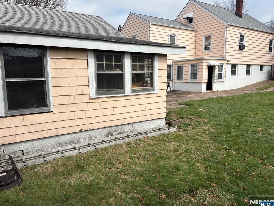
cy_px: 102
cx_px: 134
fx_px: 214
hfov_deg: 65.3
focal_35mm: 27
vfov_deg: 51.4
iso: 50
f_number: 1.6
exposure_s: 1/4608
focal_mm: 5.96
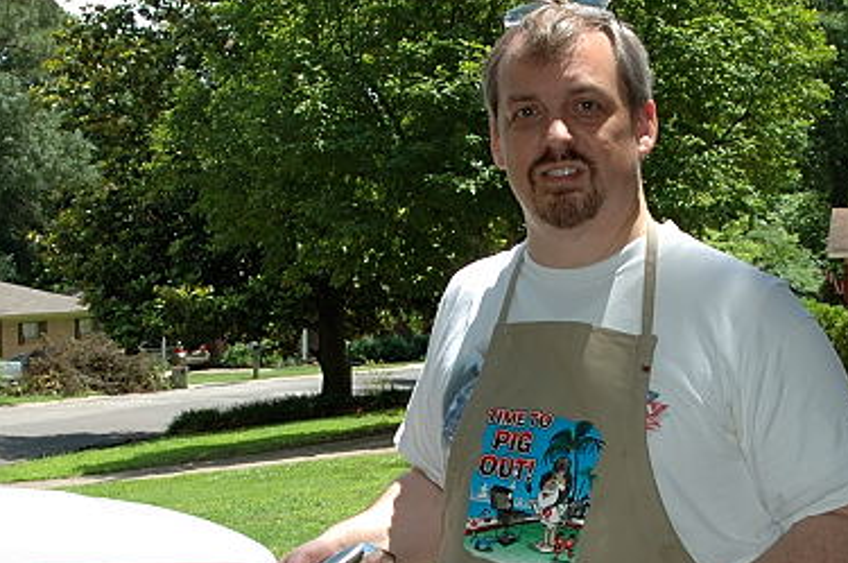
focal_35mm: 80
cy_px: 483
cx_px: 500
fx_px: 1884
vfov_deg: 16.8
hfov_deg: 25.3
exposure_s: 1/125
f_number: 11
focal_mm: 25
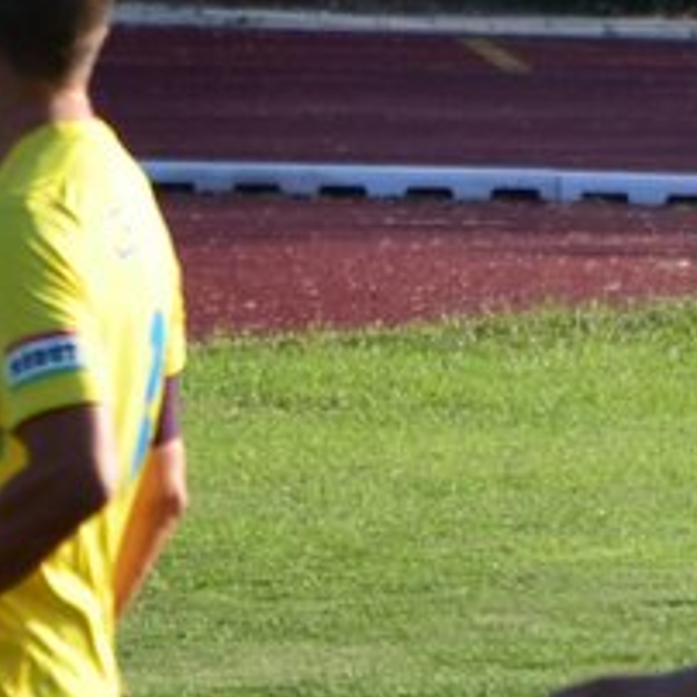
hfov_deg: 1.1
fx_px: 34922
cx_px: -304
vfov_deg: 1.1
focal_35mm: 1533
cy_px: 79
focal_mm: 270
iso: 250
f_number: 5.6
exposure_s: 1/640
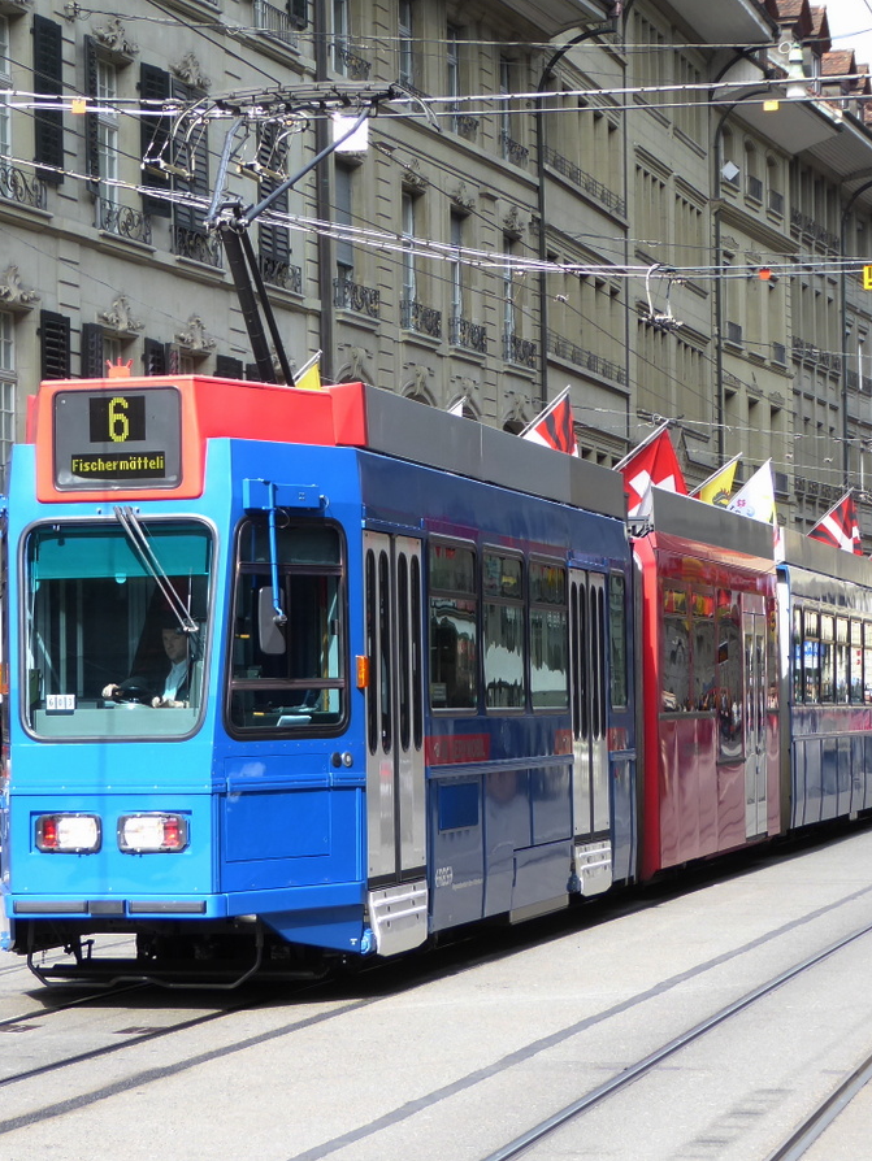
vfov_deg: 18.5
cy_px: 578
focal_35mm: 106
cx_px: 322
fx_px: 3559
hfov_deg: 14.0
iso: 160
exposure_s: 1/200
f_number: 4.6
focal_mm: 13.2
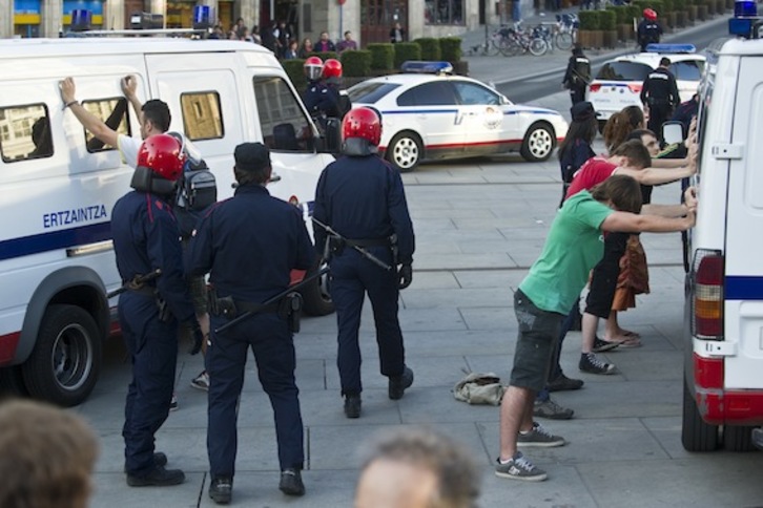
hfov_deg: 28.8
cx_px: 382
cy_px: 254
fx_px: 1483
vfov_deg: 19.5
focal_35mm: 70
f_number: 4.5
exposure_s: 1/320
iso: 400
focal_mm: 70
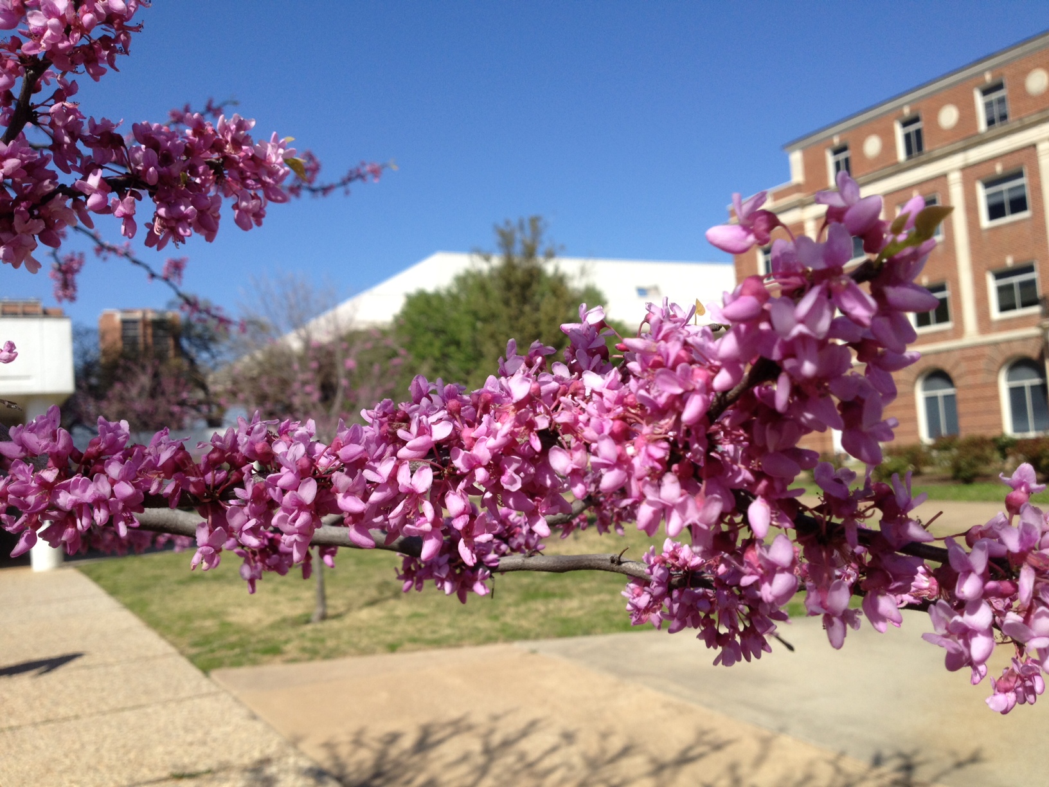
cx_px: 524
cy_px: 394
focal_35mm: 35
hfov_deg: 52.6
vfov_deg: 40.7
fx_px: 1061
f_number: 2.4
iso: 50
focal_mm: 4.28
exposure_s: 1/1727
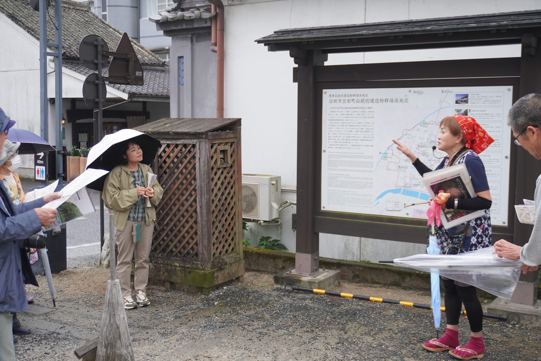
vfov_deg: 30.8
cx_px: 270
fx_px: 654
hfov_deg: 45.0
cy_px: 180
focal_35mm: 44
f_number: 4.5
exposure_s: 1/160
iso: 250
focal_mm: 29
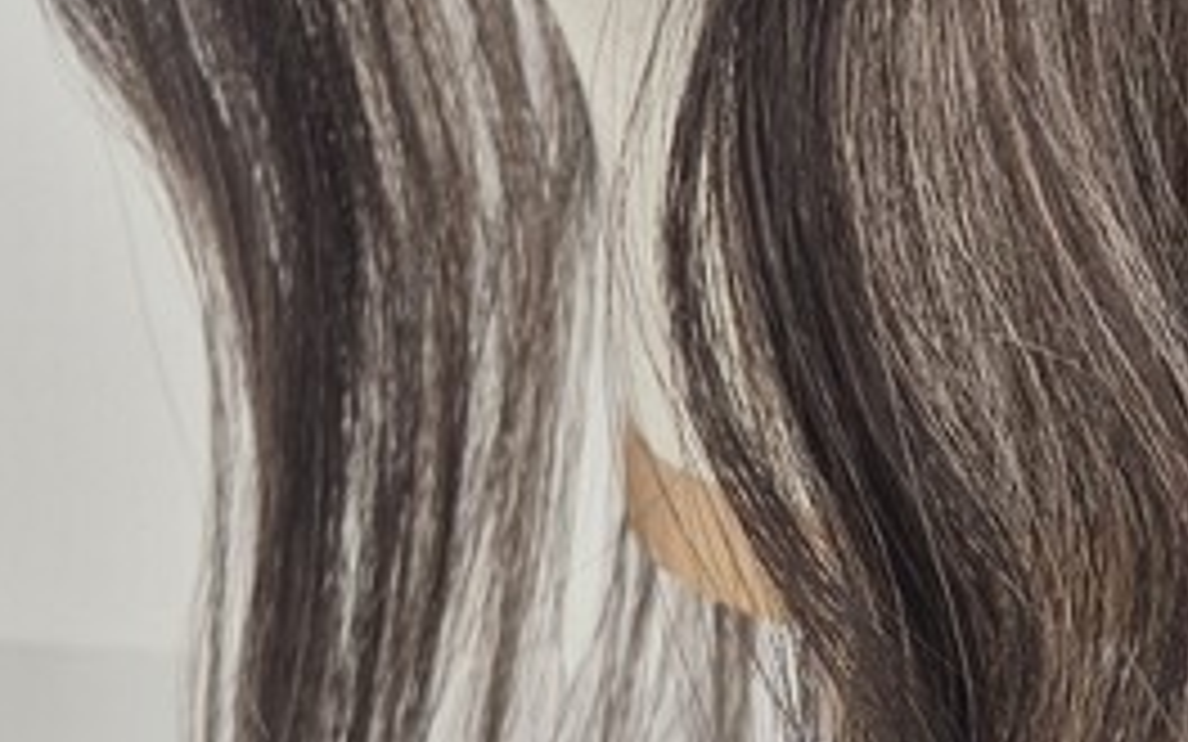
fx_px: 3594
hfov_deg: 18.5
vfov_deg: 11.5
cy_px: -225
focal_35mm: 111
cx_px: 1071
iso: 25
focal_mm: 5.4
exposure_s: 1/100
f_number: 1.8
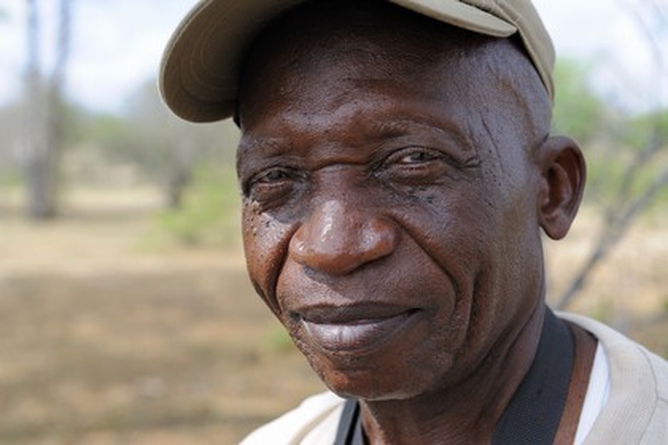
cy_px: 222
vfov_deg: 22.6
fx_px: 1113
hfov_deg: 33.4
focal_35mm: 60
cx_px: 334
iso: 200
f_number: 5
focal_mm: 60
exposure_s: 1/320
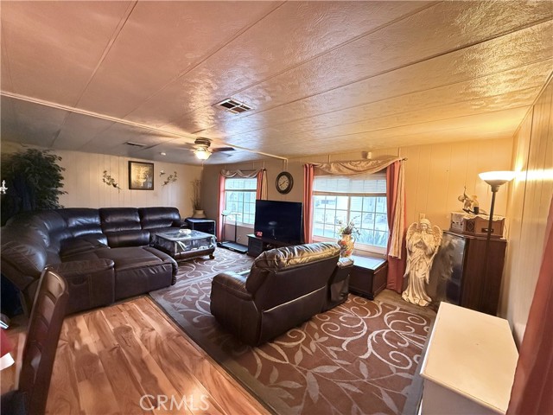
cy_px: 208
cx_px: 276
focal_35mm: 14
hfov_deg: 102.1
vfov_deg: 85.7
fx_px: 224
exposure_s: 1/60
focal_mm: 2.22
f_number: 2.2
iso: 1250
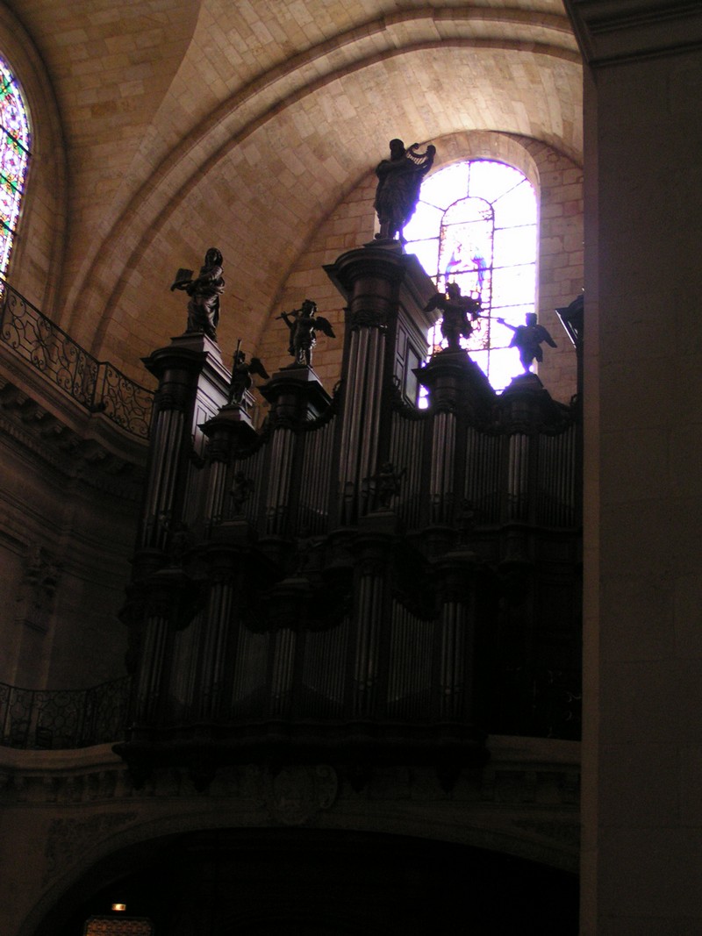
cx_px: 351
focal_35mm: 49
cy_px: 468
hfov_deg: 29.7
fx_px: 1325
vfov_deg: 38.9
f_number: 2.8
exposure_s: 1/15
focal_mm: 7.6
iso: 200
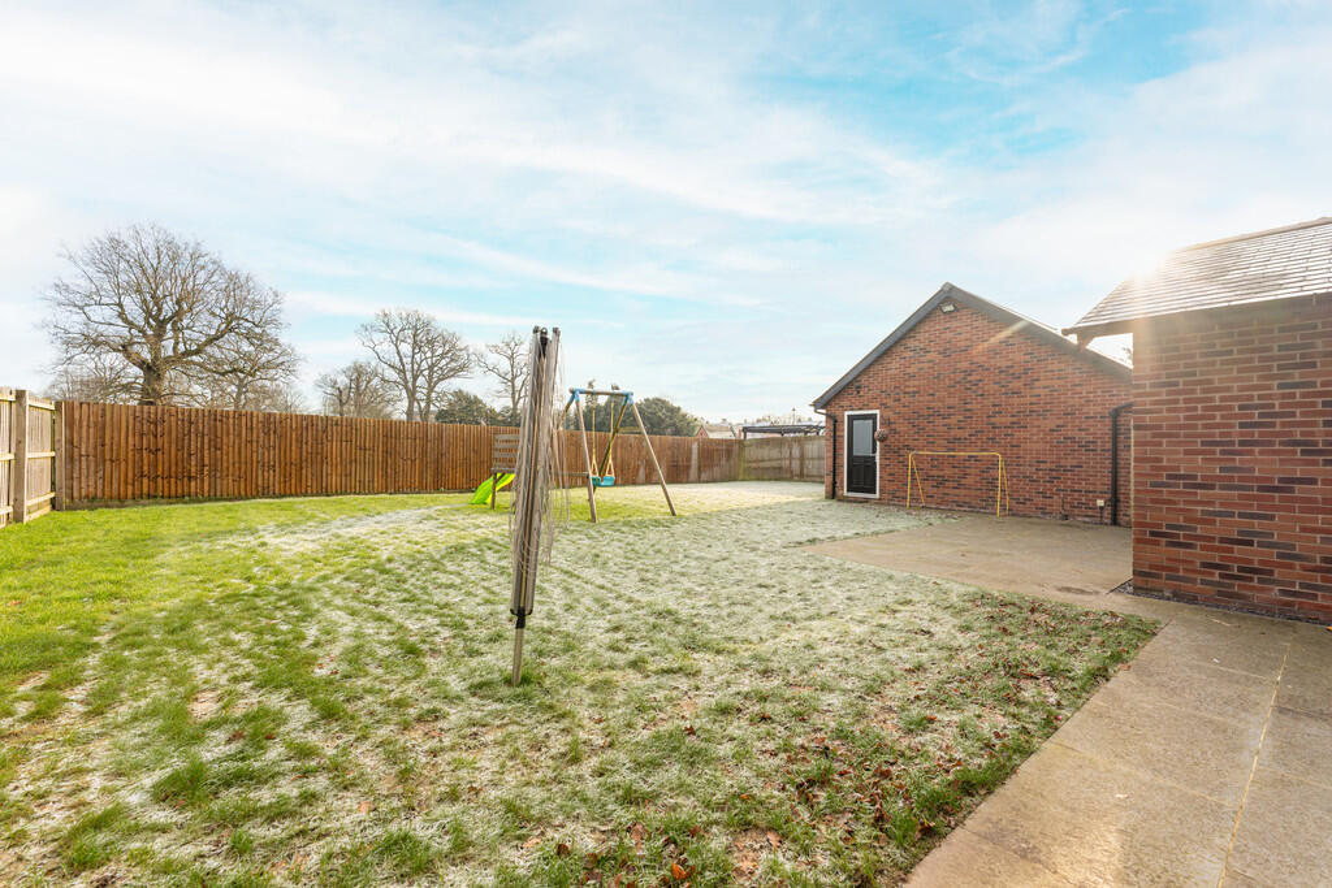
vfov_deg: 76.6
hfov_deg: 99.6
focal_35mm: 15
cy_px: 444
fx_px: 562
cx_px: 666
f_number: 5.6
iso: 100
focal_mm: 15.2
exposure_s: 1/400
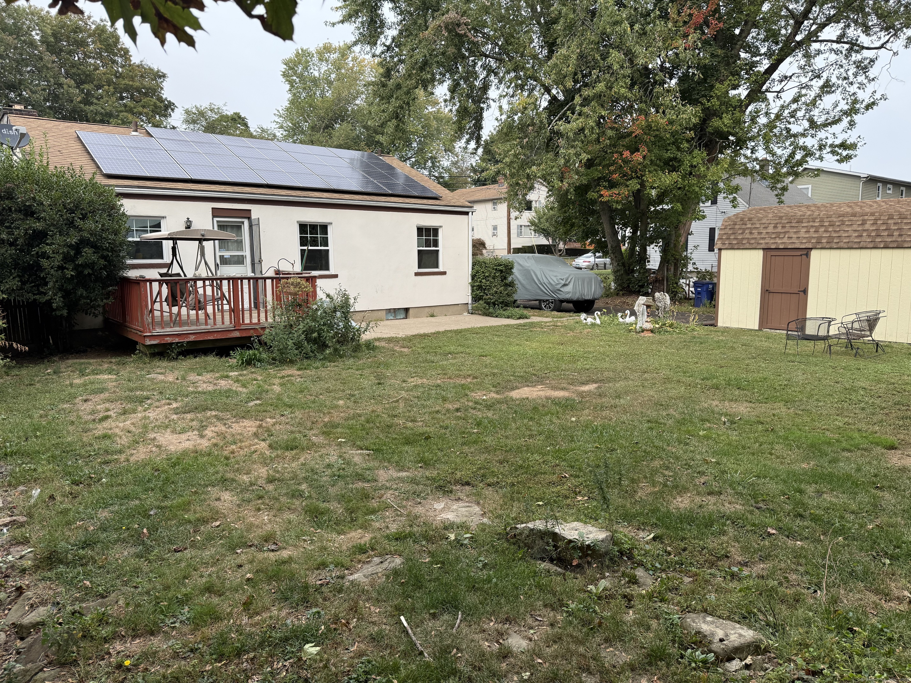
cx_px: 456
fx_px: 632
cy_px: 342
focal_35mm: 24
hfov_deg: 71.6
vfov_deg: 56.8
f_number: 1.78
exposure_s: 1/1192
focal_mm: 6.76
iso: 100
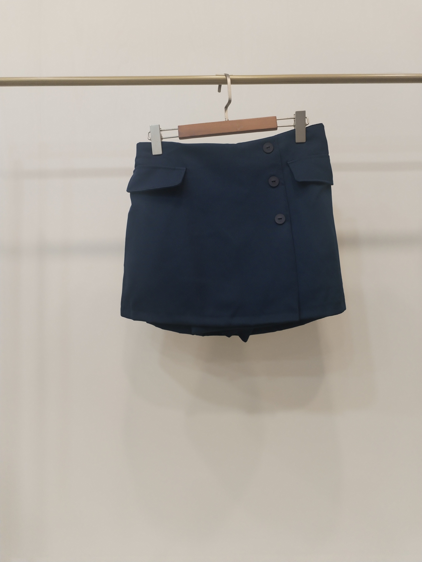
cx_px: 211
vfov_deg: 61.7
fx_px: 471
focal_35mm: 29
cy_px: 281
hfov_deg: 48.2
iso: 356
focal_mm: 4.75
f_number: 1.8
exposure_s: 1/60
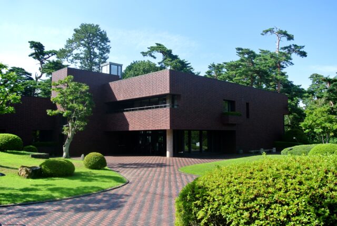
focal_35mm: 32
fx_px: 300
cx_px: 168
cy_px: 113
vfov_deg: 41.2
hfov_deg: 58.7
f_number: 4.5
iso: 100
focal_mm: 12.2
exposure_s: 1/320
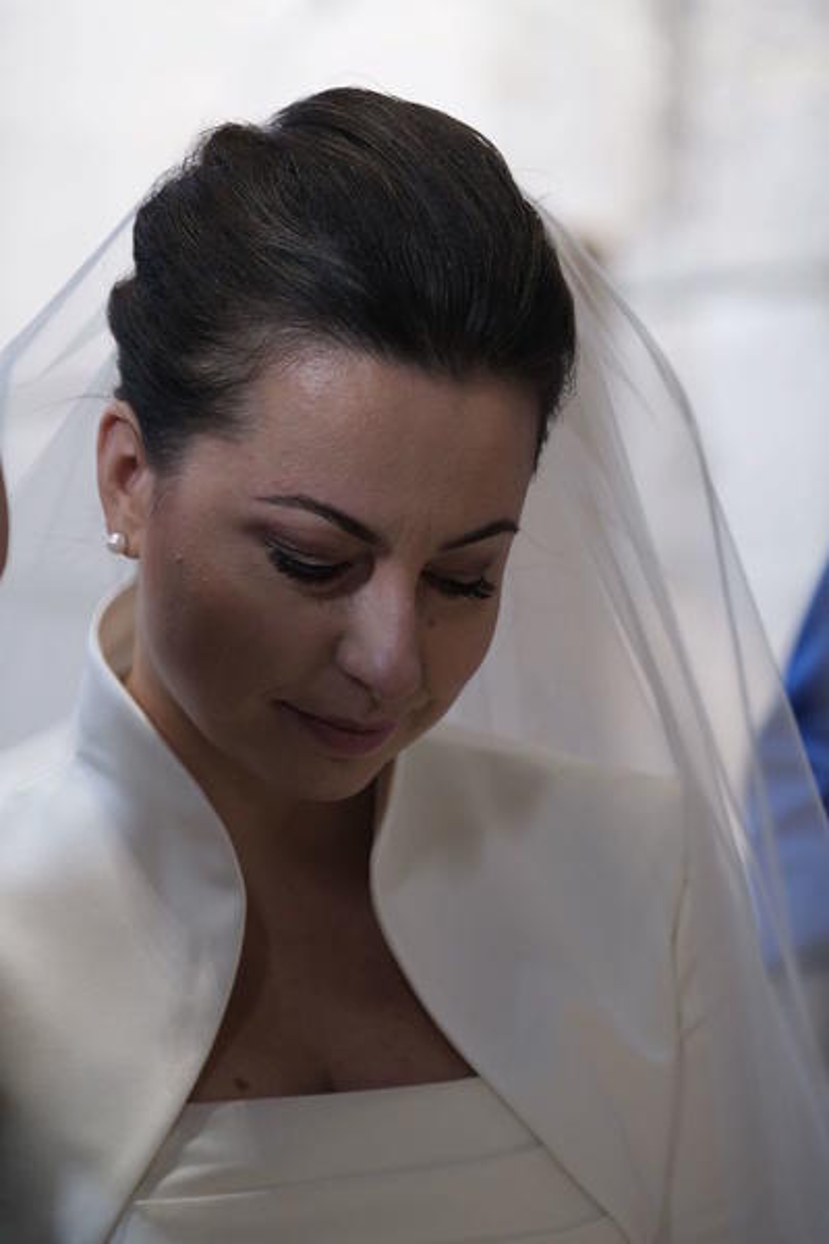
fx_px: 5492
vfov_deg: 12.9
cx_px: 414
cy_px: 622
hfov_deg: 8.6
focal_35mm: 159
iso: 640
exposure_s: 1/60
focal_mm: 106
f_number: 3.2
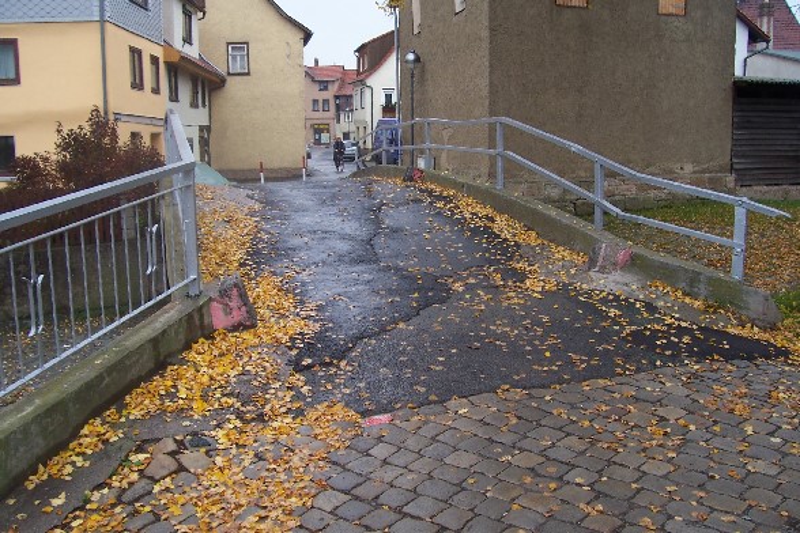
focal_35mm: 34
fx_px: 755
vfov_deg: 38.9
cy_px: 266
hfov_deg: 55.8
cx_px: 400
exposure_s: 1/90
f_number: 2.7
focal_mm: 5.6
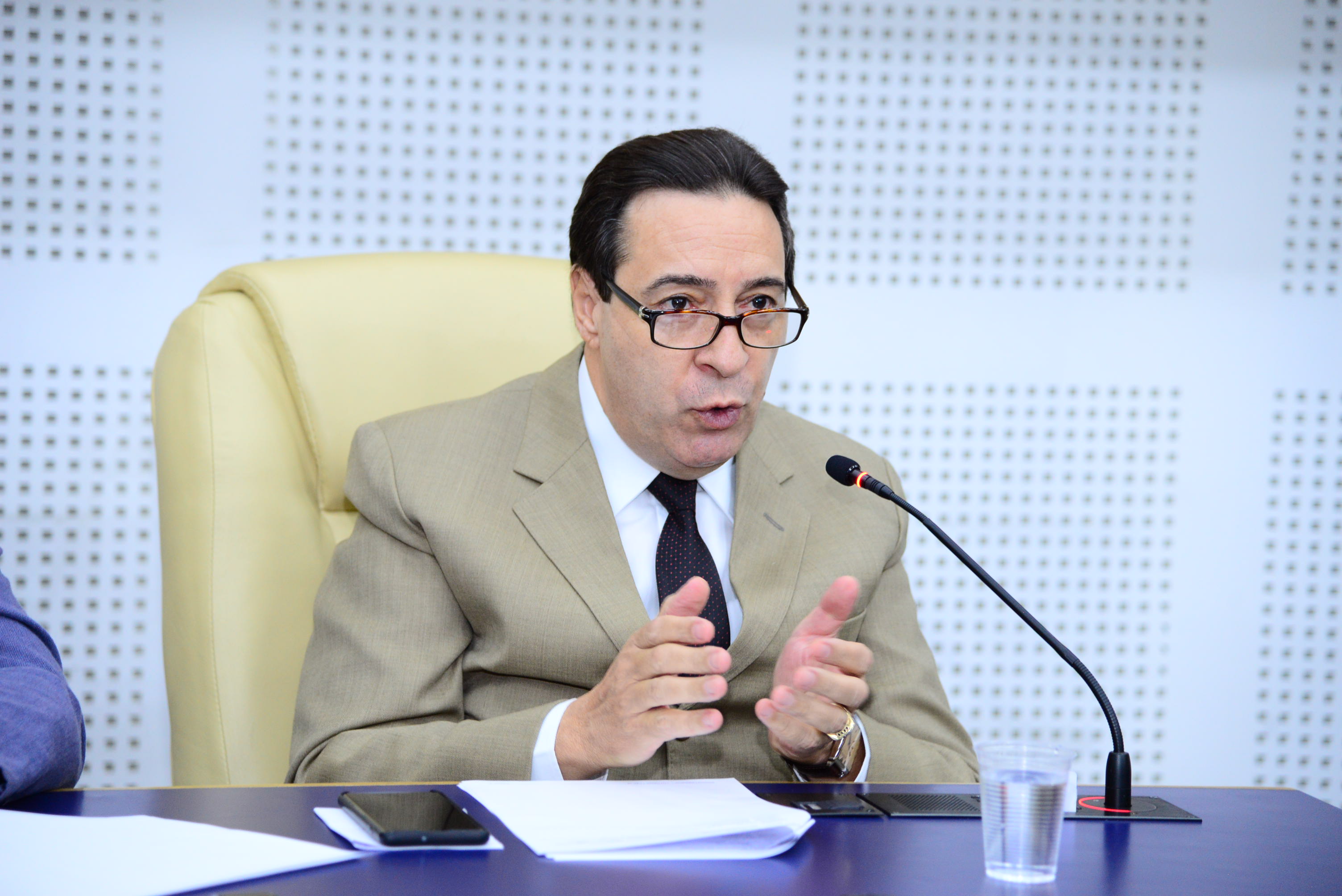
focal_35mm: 120
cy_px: 448
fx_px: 4475
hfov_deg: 17.1
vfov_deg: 11.4
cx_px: 671
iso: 2000
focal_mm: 120
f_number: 4
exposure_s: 1/80
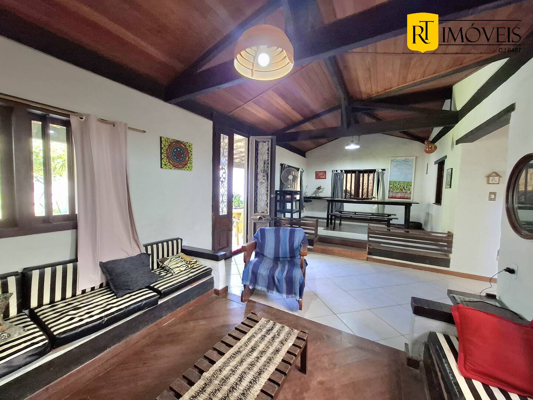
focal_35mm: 13
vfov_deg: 89.9
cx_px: 266
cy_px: 200
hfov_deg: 106.2
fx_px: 200
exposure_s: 1/24
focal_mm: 1.74
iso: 250
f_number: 2.2
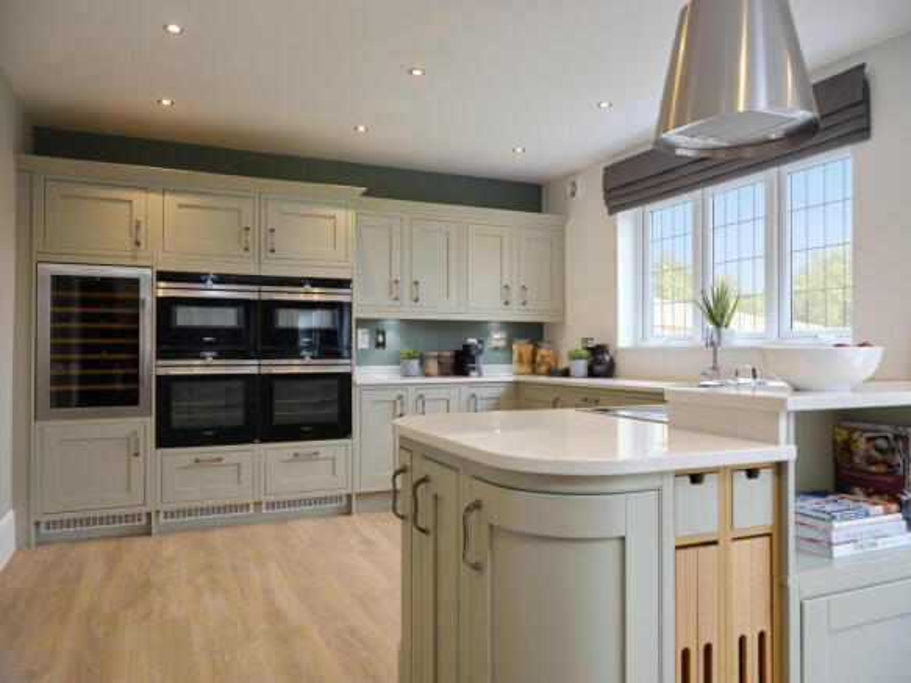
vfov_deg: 54.9
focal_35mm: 25
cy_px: 342
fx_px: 658
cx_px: 456
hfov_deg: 69.4
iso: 200
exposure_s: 1/10
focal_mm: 32
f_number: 7.1
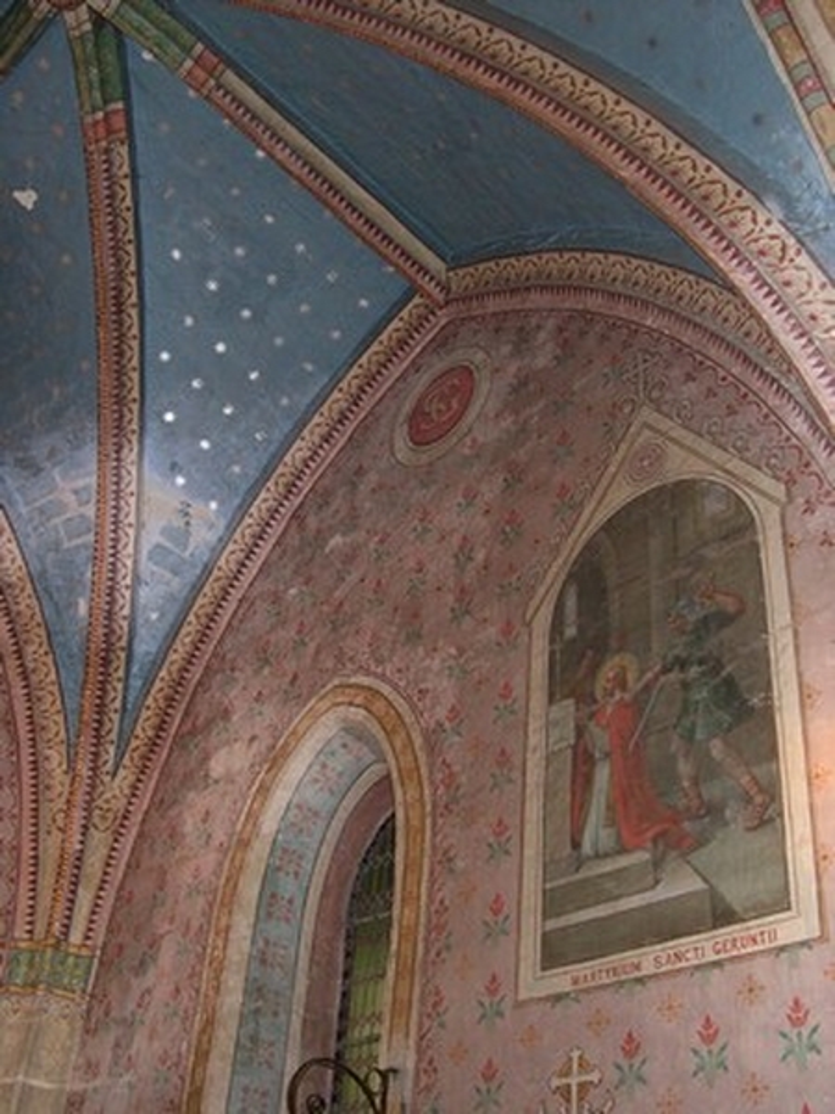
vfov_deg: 49.0
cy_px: 557
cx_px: 418
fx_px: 1222
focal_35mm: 38
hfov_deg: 37.7
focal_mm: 8
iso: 400
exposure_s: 1/60
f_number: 2.8
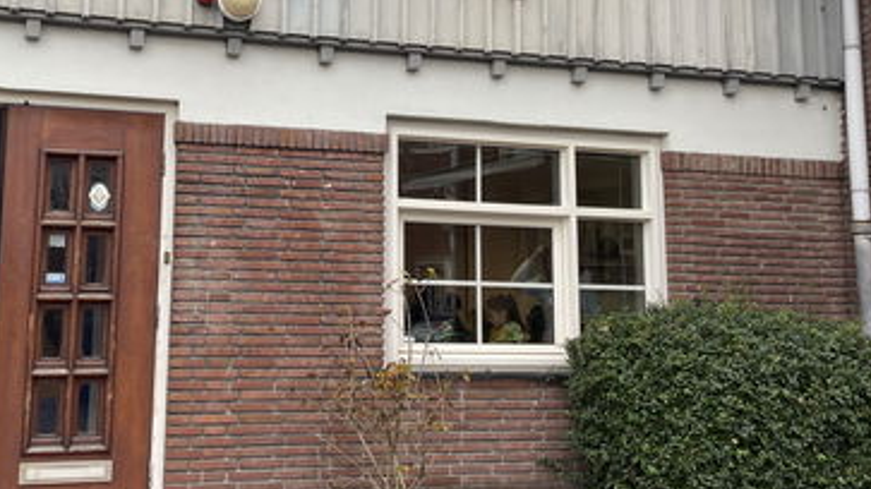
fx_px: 1016
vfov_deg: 26.8
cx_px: 266
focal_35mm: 44
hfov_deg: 45.4
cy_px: 139
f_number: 1.6
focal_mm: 4.2
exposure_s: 1/121
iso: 40
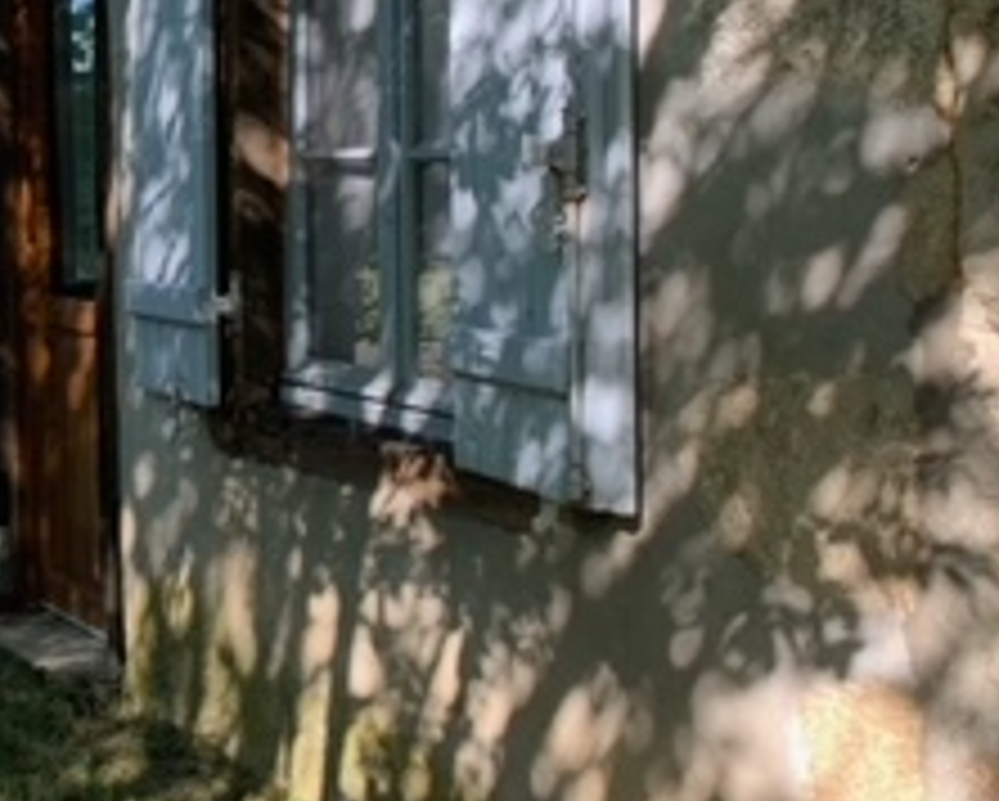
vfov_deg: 20.9
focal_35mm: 73
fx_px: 2160
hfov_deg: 23.5
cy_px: 266
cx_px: -238
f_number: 1.8
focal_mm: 4.25
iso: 25
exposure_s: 1/226
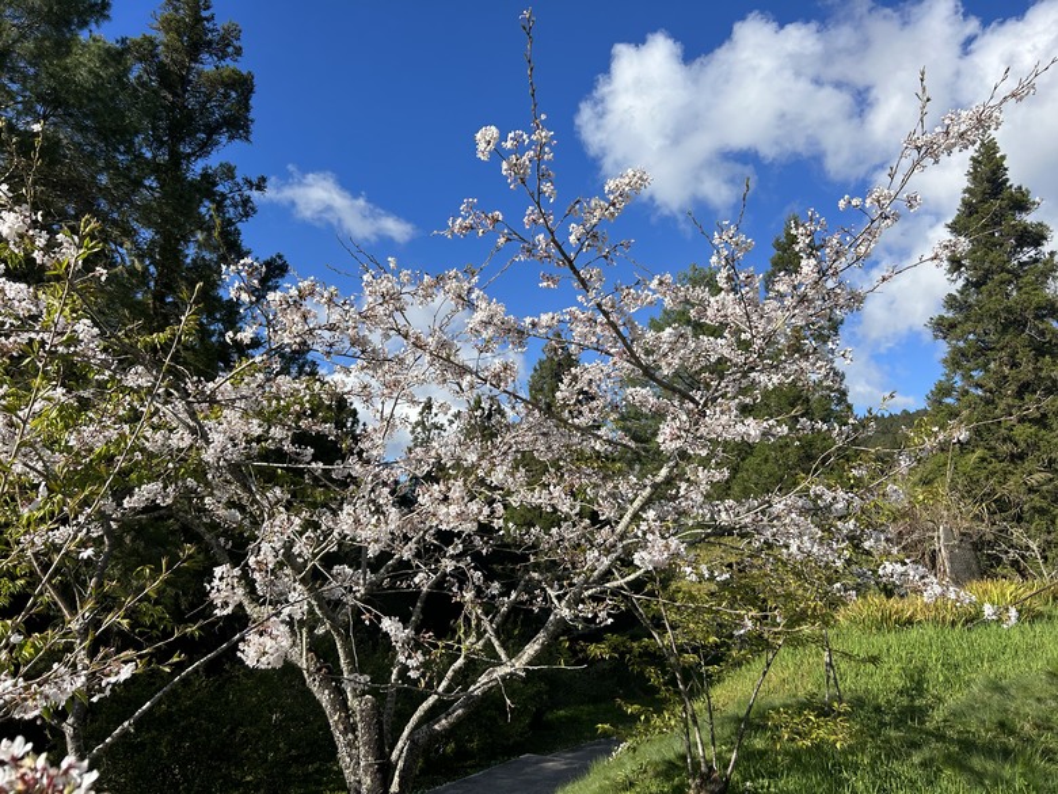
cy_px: 397
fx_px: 795
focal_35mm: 26
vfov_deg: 53.1
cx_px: 529
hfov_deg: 67.3
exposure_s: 1/3704
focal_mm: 5.7
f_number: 1.5
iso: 50
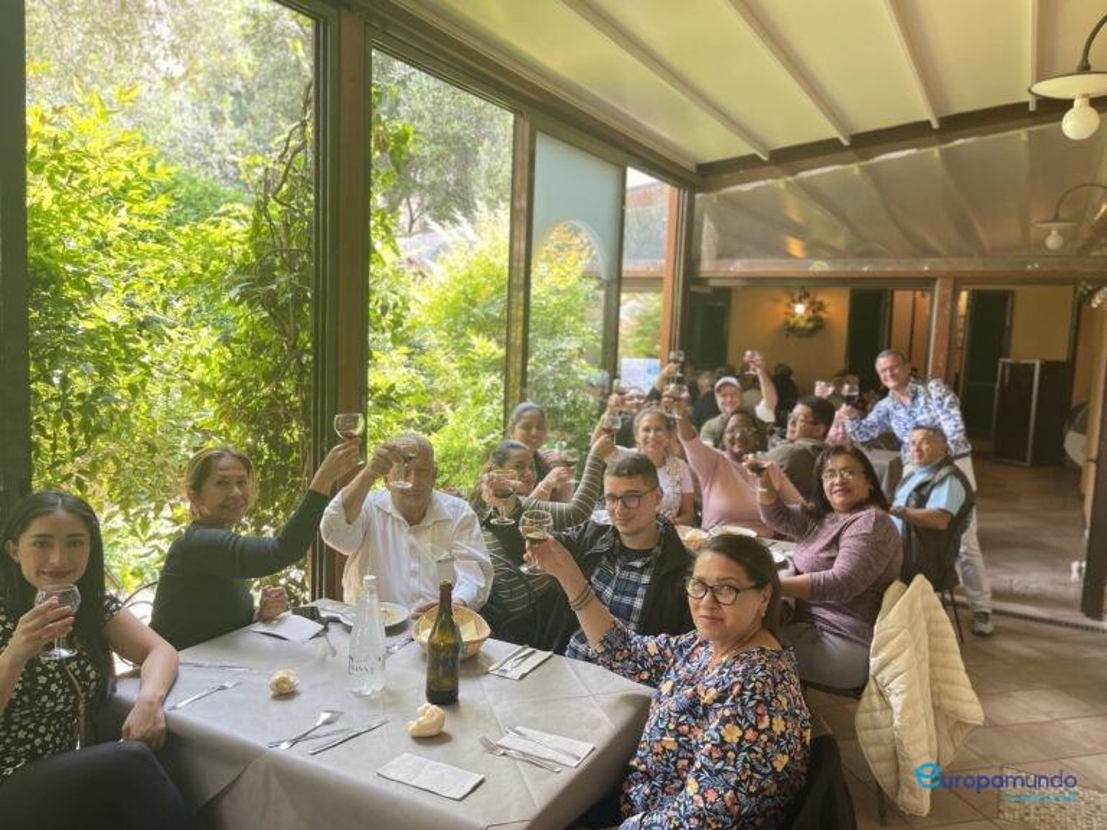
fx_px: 831
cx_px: 554
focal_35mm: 26
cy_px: 415
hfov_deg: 67.3
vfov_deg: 53.1
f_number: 1.6
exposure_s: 1/121
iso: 64
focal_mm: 5.1
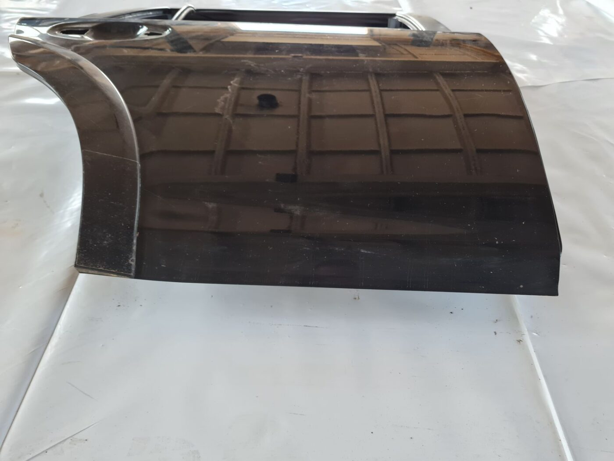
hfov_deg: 67.3
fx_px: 461
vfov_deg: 53.1
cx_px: 307
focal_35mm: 26
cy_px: 230
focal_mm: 5.4
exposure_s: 1/100
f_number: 1.8
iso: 125
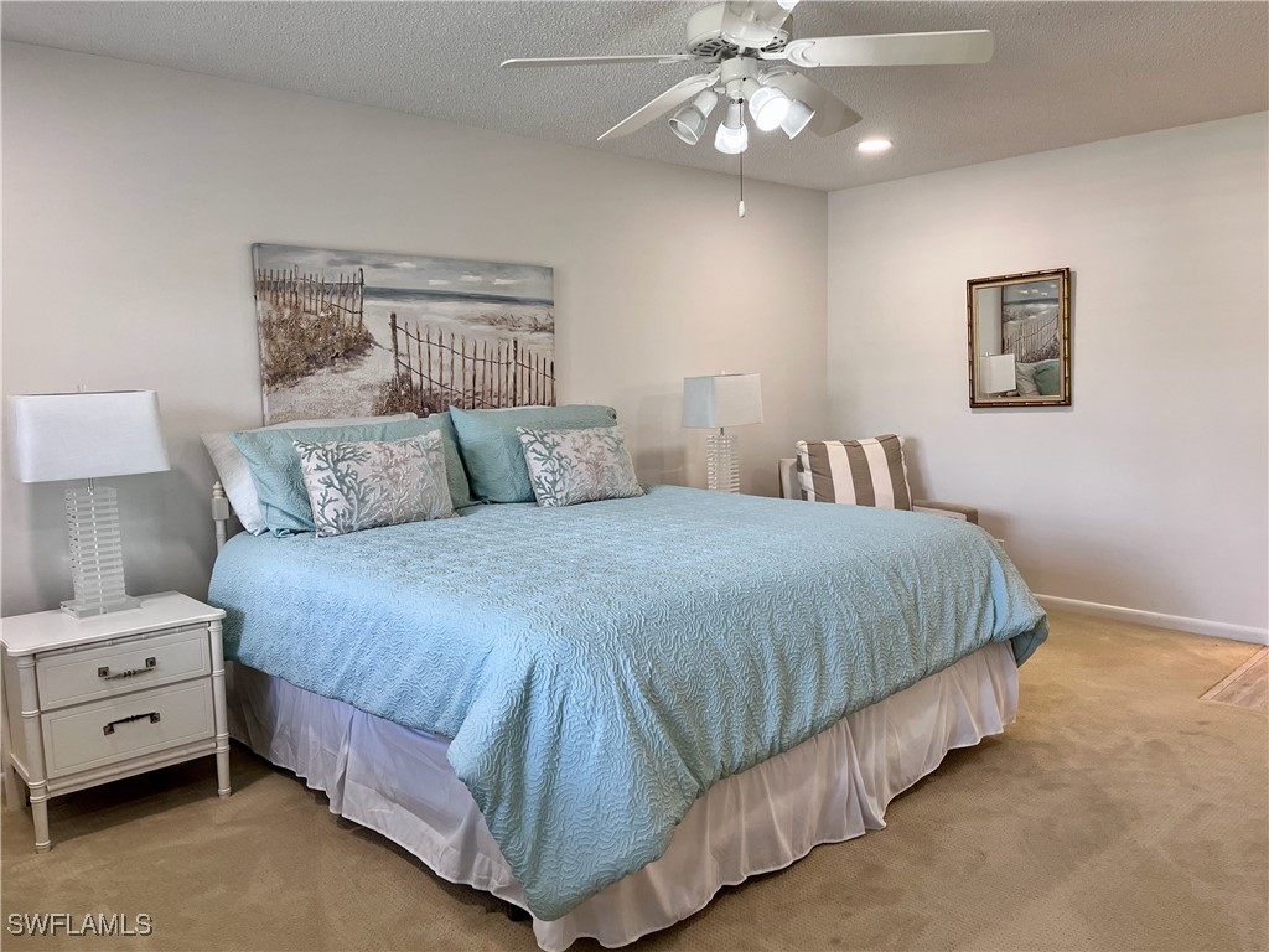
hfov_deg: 67.3
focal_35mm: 26
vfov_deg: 53.1
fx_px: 953
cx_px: 634
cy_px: 476
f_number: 1.6
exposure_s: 1/120
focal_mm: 5.1
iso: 100
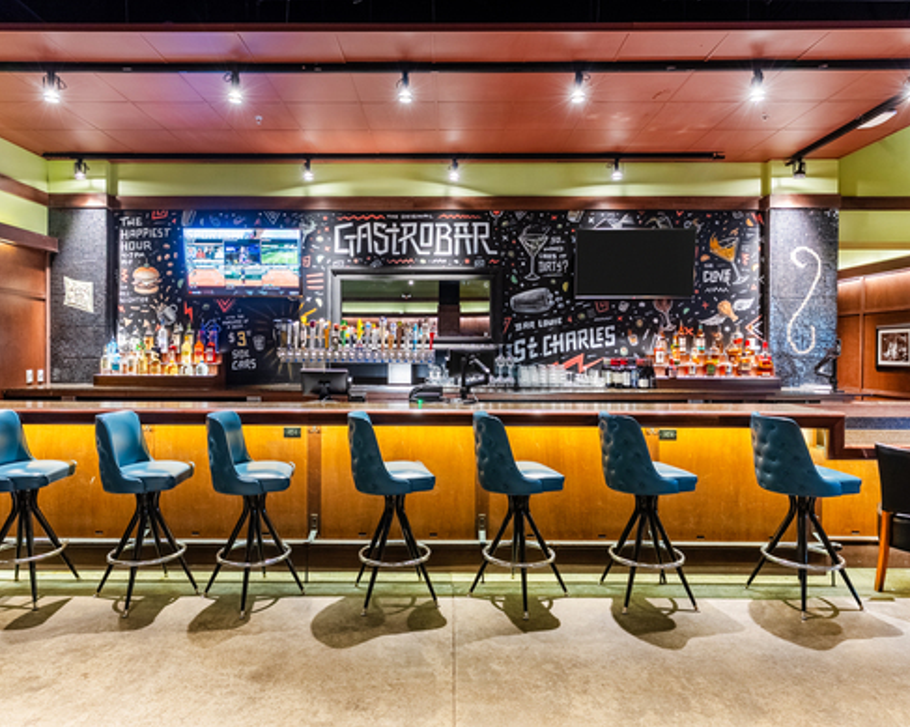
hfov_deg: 75.1
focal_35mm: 22
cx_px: 441
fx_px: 592
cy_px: 354
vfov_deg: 63.1
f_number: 8
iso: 800
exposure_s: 1/6
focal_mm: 19
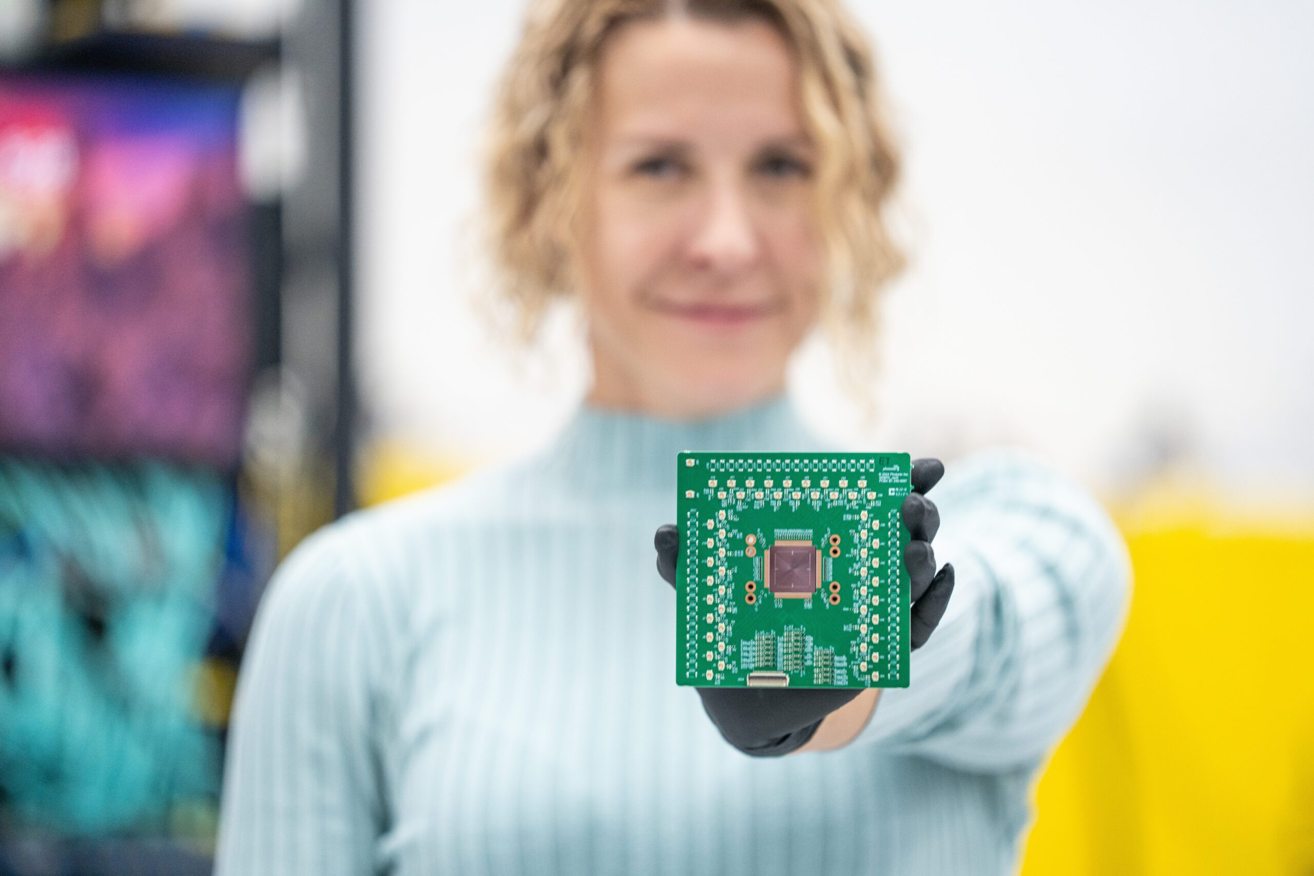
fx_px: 7300
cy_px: 438
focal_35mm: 200
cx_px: 657
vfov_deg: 6.9
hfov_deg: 10.3
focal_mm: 200
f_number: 2.8
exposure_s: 1/200
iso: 1600
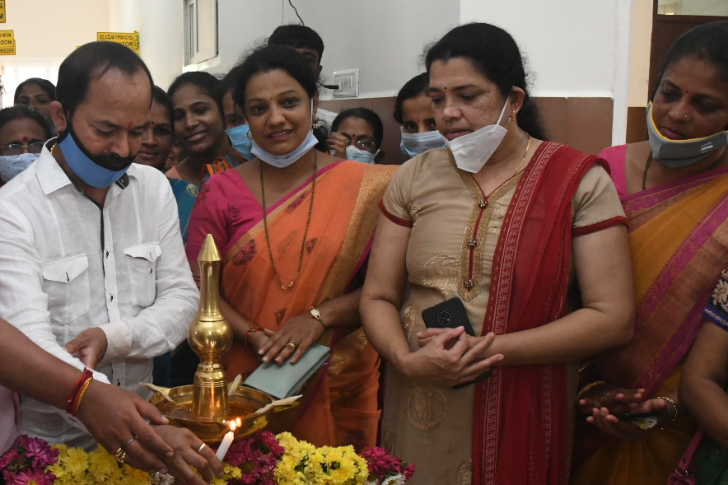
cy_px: 287
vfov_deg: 30.4
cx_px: 166
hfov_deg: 42.9
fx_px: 890
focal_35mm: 44
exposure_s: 1/100
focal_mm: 16
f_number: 8
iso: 3200
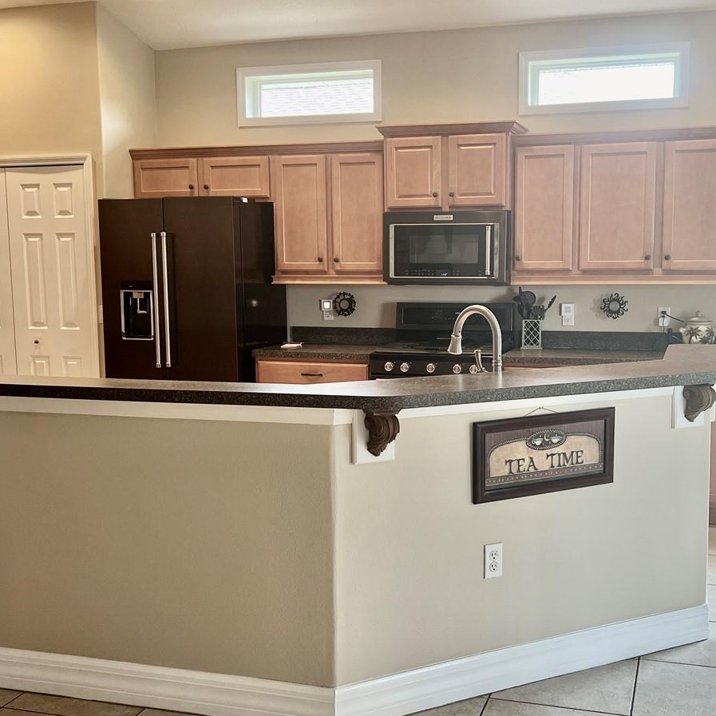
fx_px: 959
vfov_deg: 40.9
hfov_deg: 40.8
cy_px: 367
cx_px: 416
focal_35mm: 41
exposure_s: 1/60
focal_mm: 5.7
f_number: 1.5
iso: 80
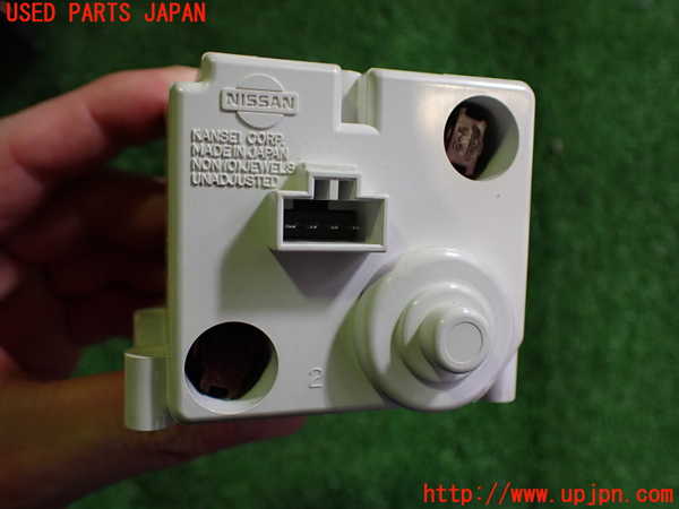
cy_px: 254
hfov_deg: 60.0
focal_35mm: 30
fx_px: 588
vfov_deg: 46.8
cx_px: 340
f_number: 2.3
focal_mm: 5.4
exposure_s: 1/125
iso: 250
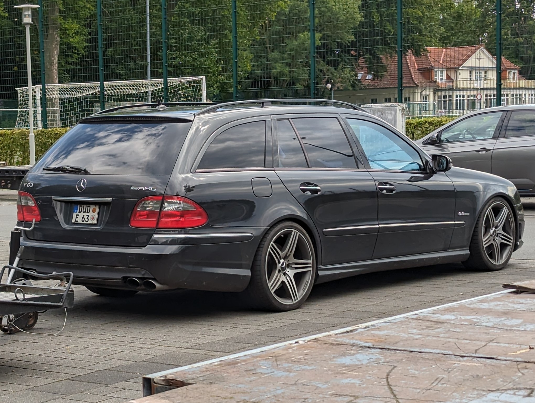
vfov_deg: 30.3
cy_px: 202
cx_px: 268
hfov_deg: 39.6
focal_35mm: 48
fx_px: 743
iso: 41
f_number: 1.85
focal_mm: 6.81
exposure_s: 1/808
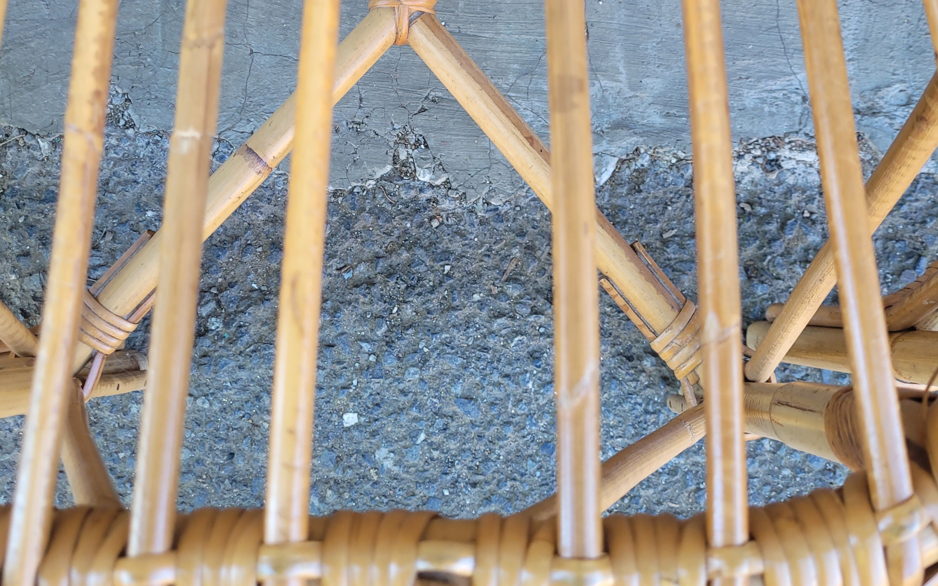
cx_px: 469
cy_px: 65
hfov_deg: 52.7
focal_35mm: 37
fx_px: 946
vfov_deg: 32.8
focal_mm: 5.4
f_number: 1.8
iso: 100
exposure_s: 1/100
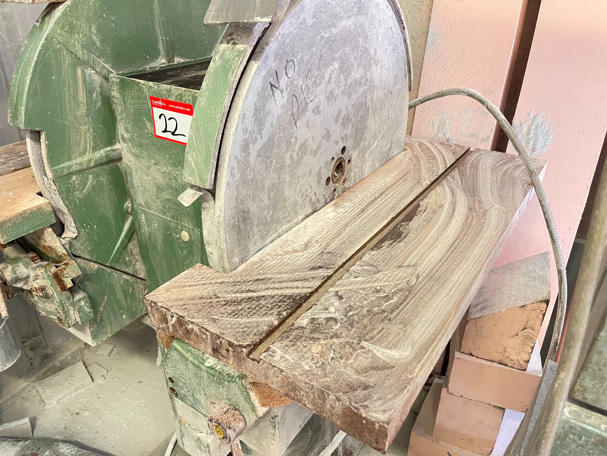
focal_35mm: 26
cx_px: 304
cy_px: 228
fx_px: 456
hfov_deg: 67.3
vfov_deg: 53.1
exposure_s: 1/50
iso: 500
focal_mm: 5.1
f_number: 1.6
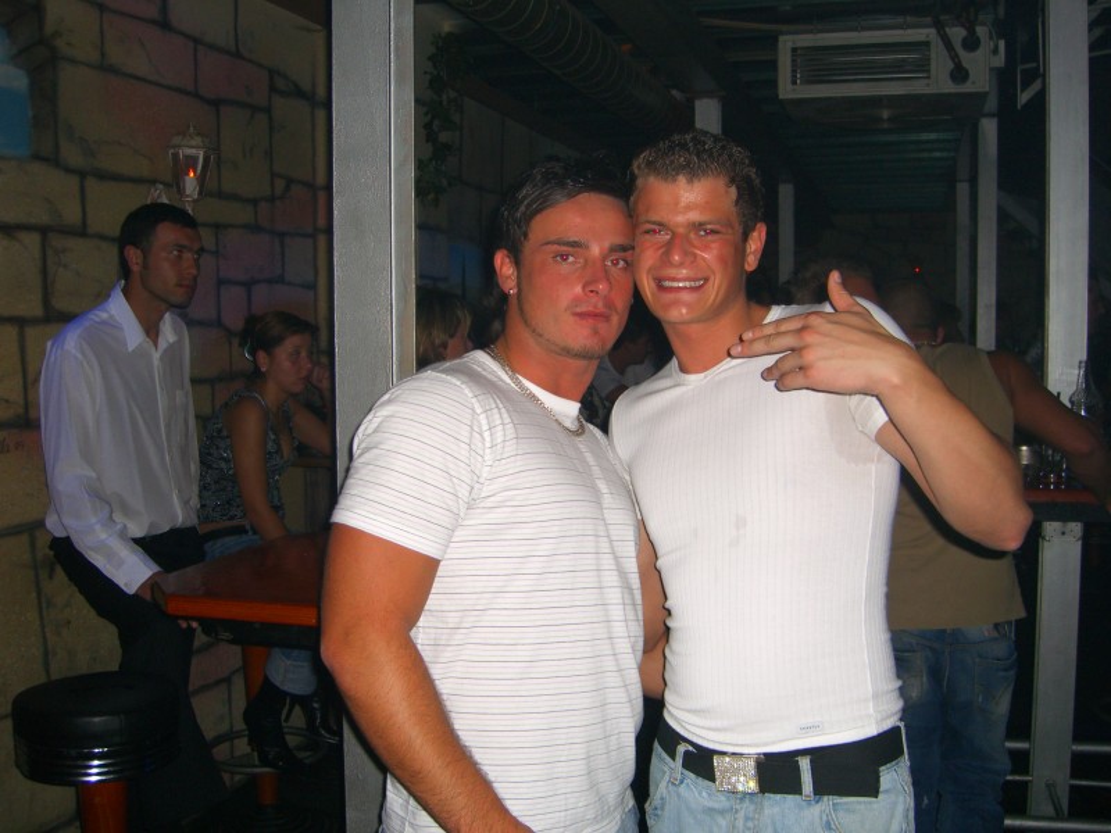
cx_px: 556
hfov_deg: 49.0
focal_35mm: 38
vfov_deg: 37.7
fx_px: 1220
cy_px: 416
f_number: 2.8
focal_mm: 7.9
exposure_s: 1/60
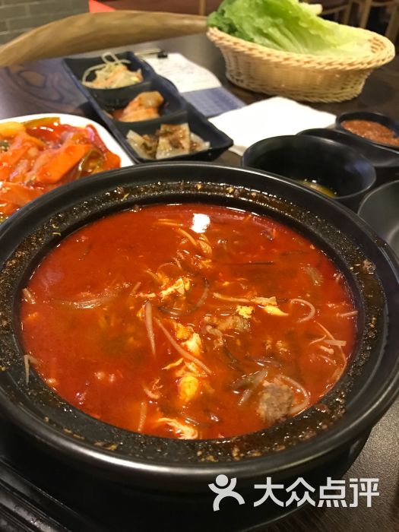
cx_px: 200
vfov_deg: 63.4
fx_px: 430
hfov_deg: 49.7
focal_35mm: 28
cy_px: 266
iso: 100
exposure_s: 1/7
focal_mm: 3.99
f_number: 1.8
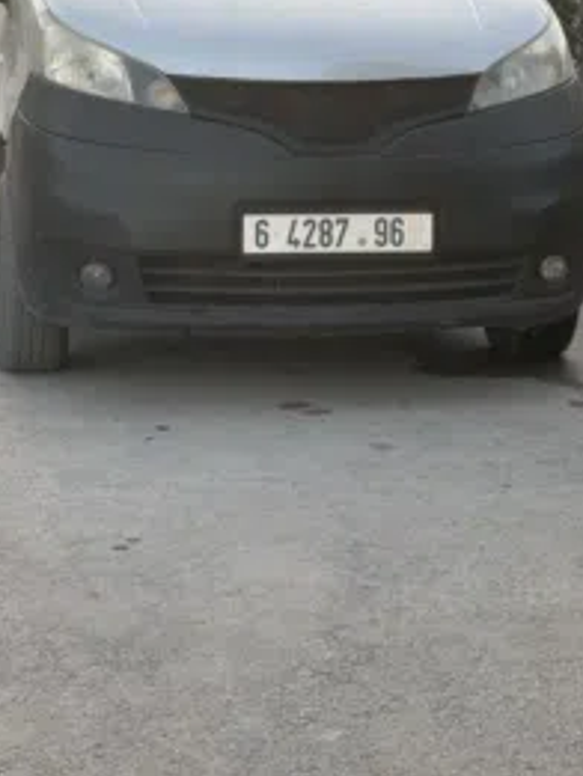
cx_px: 268
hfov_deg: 15.1
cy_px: 184
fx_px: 2199
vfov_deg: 19.9
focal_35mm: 98
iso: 40
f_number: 2.2
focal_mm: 7.5
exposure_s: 1/121
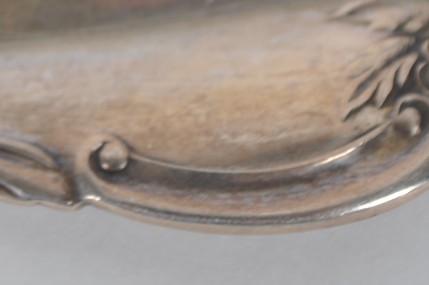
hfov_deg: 7.7
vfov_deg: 5.2
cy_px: 16
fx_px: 3162
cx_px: -128
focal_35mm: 266
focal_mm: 55
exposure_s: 1/125
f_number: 9
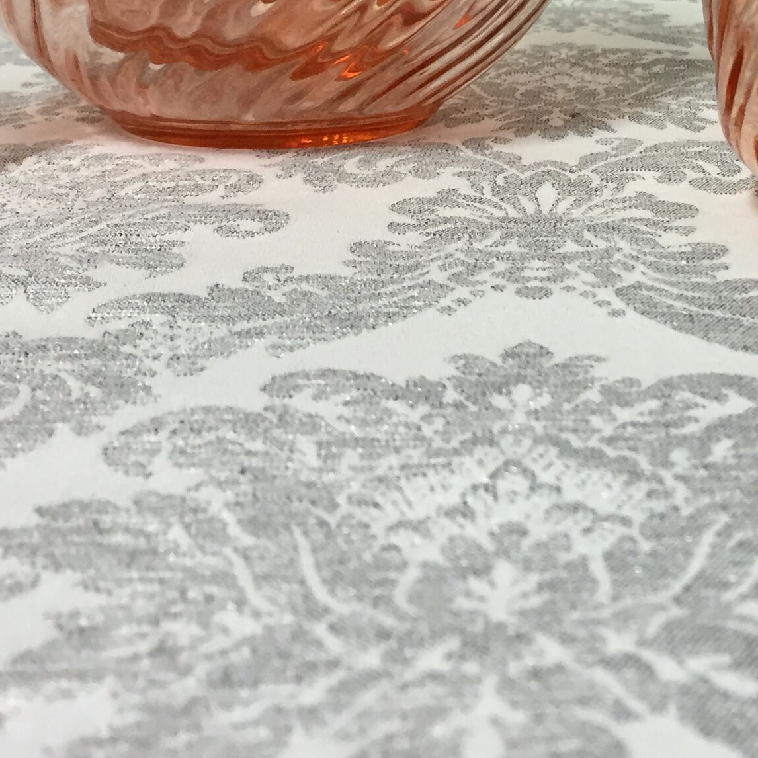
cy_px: -25
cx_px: 645
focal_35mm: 73
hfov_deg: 23.2
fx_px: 1809
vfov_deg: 22.6
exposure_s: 1/33
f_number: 2.2
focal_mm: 4.15
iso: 125
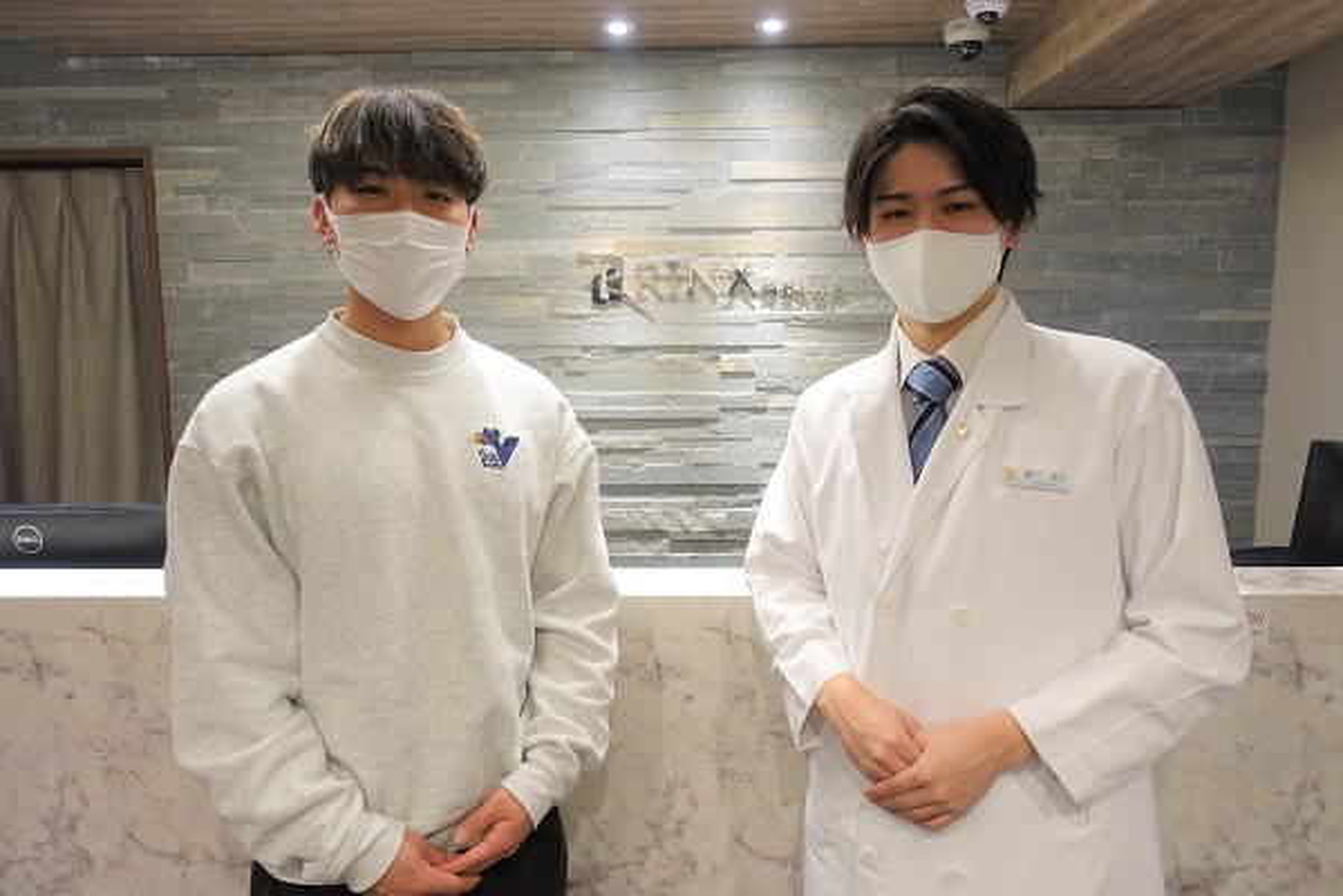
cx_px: 672
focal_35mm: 24
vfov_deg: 53.1
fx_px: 895
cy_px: 448
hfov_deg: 73.7
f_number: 2
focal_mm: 8.8
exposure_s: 1/30
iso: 125
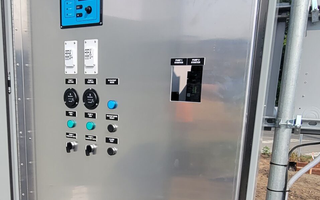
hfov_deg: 52.3
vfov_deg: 32.8
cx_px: 123
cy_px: 177
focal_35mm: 37
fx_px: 323
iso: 50
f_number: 2.2
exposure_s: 1/1406
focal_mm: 2.2
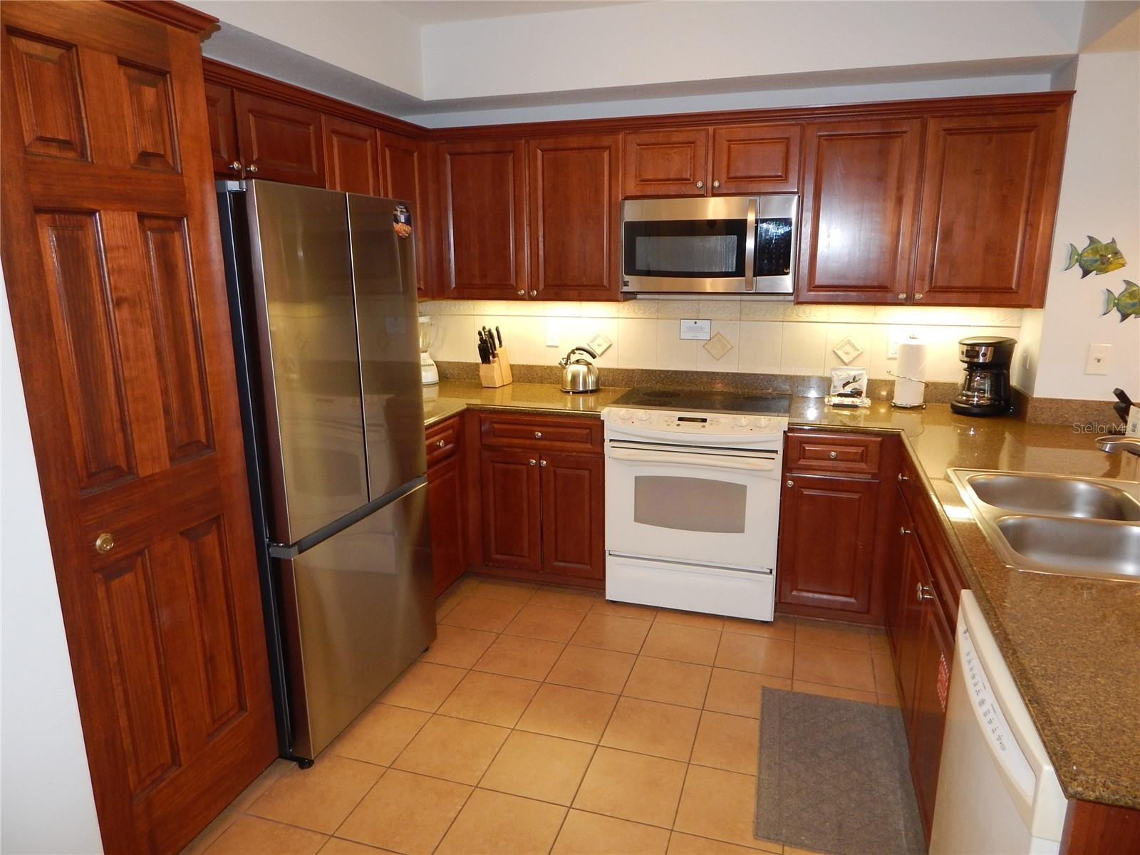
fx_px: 725
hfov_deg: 76.4
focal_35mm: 22
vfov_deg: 61.1
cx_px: 570
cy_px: 428
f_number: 3
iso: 200
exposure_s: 1/30
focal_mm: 4
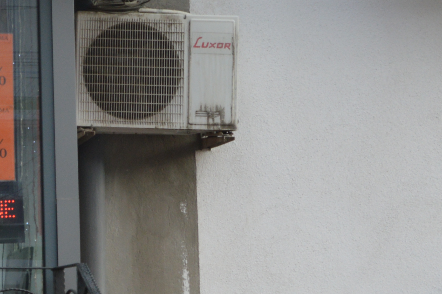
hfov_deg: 12.4
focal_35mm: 159
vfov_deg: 8.6
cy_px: 125
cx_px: -195
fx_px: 1950
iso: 250
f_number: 8
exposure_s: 1/125
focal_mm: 30
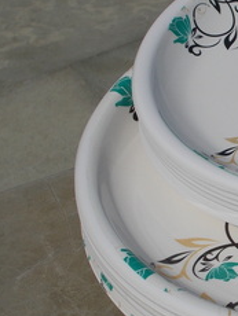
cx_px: 336
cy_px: 183
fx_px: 1510
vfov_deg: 12.0
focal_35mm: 165
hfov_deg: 8.8
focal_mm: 13.5
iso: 80
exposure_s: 1/250
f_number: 14.5
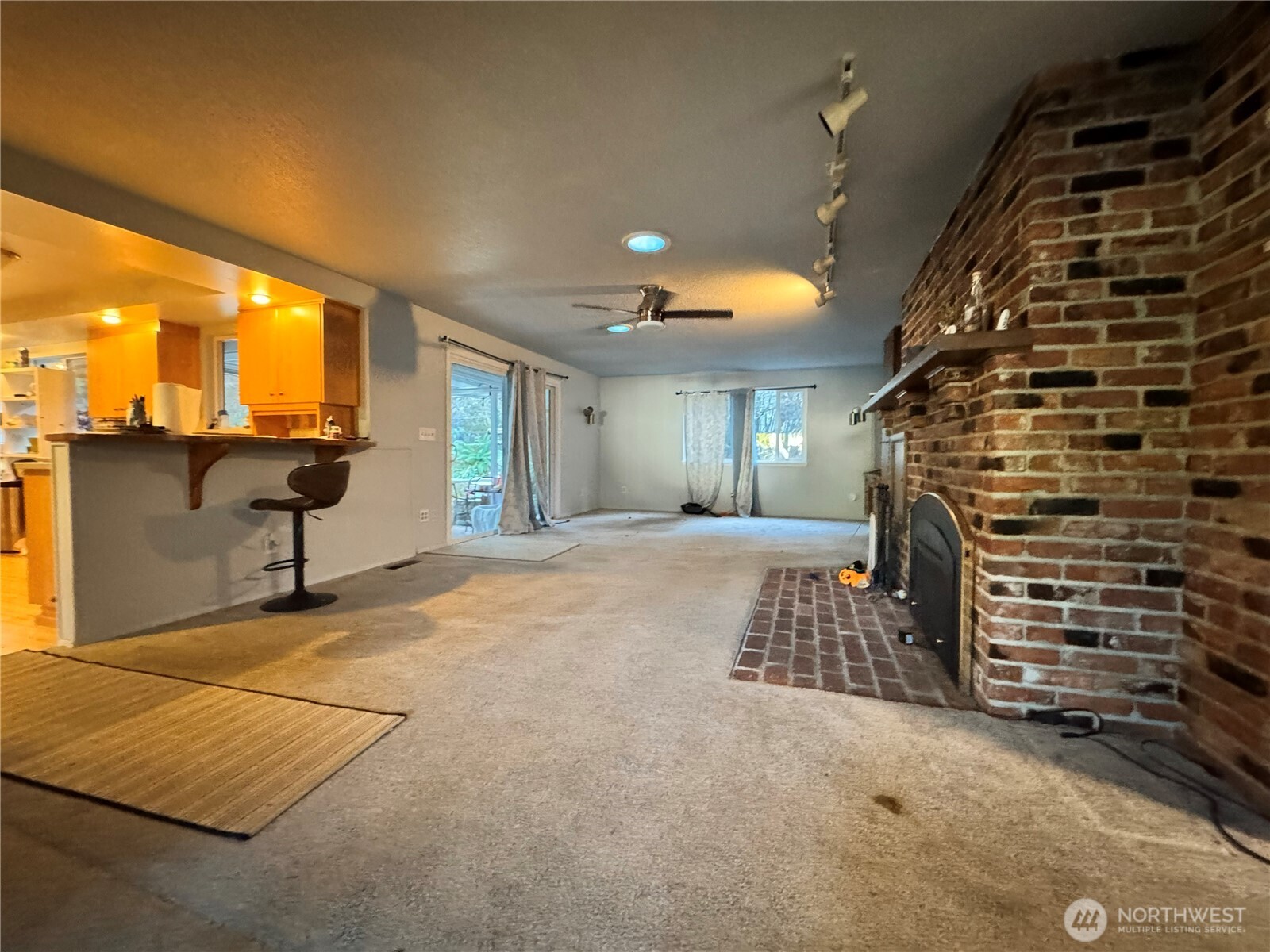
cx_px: 635
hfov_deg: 102.1
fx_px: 514
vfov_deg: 85.7
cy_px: 476
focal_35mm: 14
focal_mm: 2.22
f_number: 2.2
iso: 1250
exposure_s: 1/60
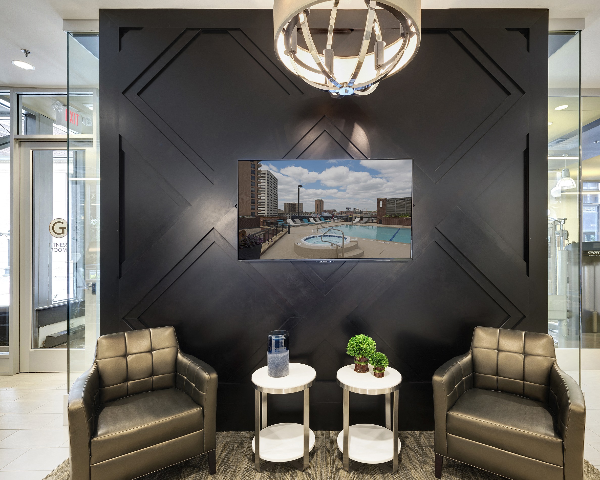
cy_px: 252
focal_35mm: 19
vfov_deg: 70.8
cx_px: 327
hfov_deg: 83.1
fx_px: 337
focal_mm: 16
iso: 200
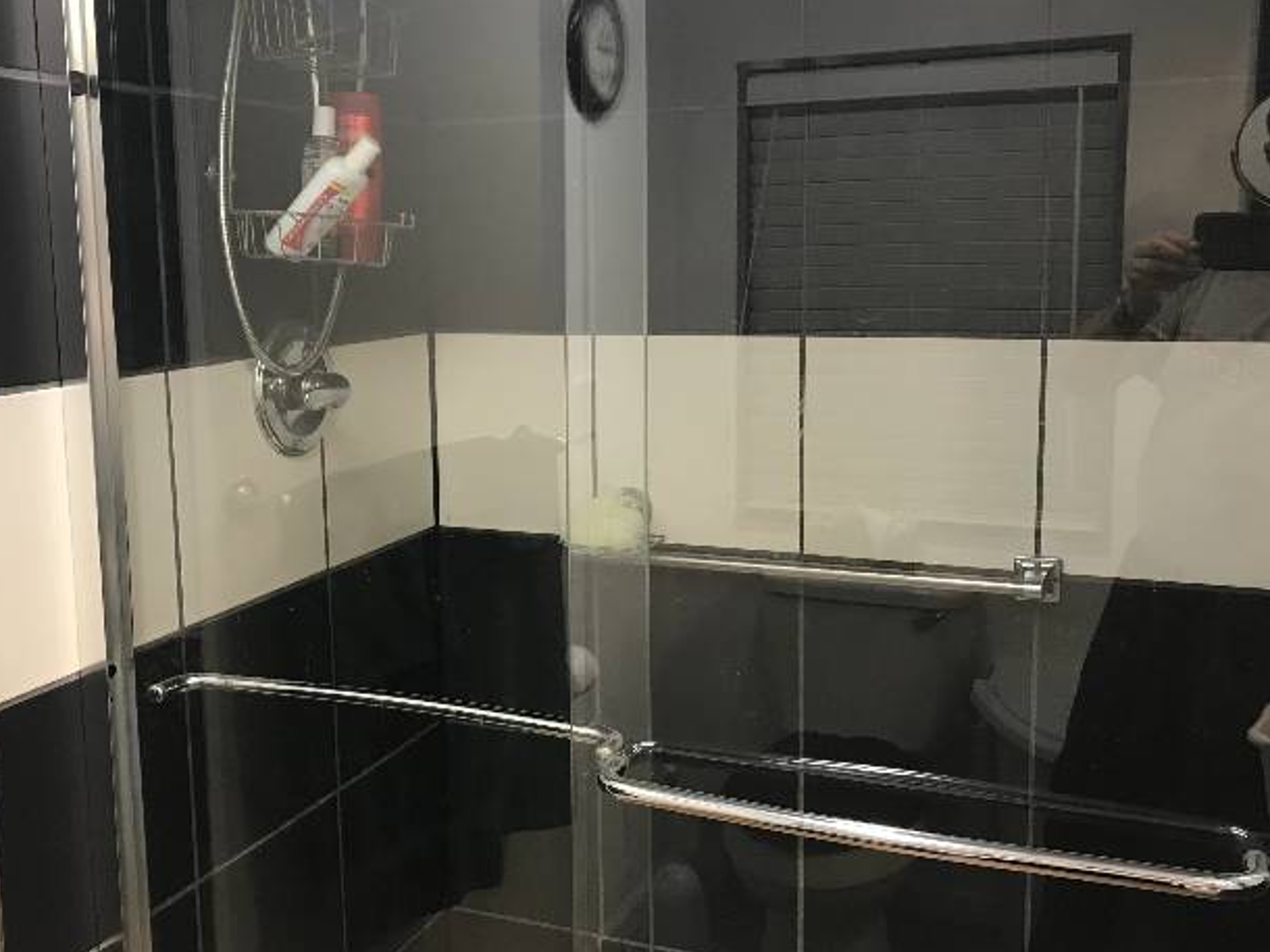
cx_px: 556
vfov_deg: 36.8
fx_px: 1430
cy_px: 455
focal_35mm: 39
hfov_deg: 47.8
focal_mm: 3.99
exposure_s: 1/20
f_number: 1.8
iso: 40
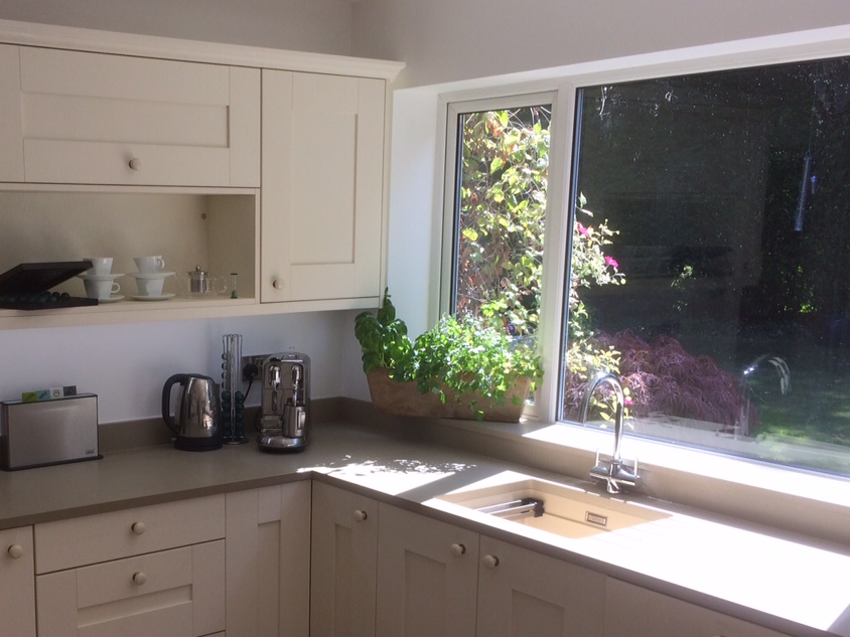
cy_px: 429
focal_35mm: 44
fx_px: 1080
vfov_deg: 32.6
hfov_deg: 42.2
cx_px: 262
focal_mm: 4.15
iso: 32
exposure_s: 1/270
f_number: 2.2
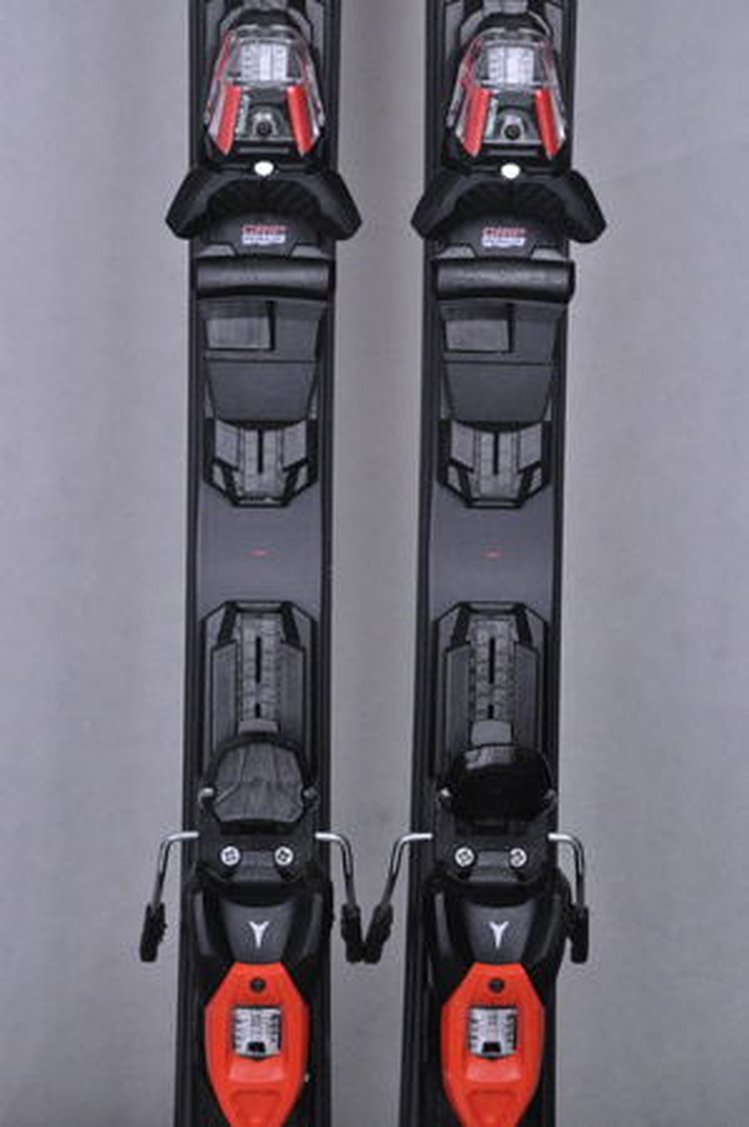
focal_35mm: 105
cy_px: 564
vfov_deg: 19.5
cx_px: 374
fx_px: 3284
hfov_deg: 13.0
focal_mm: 70
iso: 3200
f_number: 9.5
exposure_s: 1/125
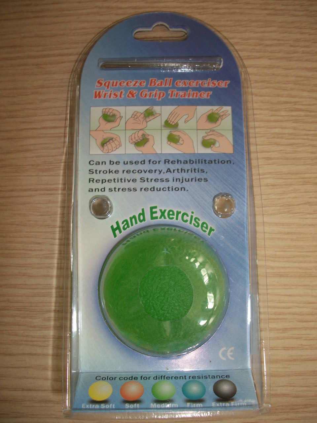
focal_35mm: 35
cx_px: 158
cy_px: 212
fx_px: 427
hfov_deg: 40.7
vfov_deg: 52.6
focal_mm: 6.3
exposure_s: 1/30
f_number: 3.1
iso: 80
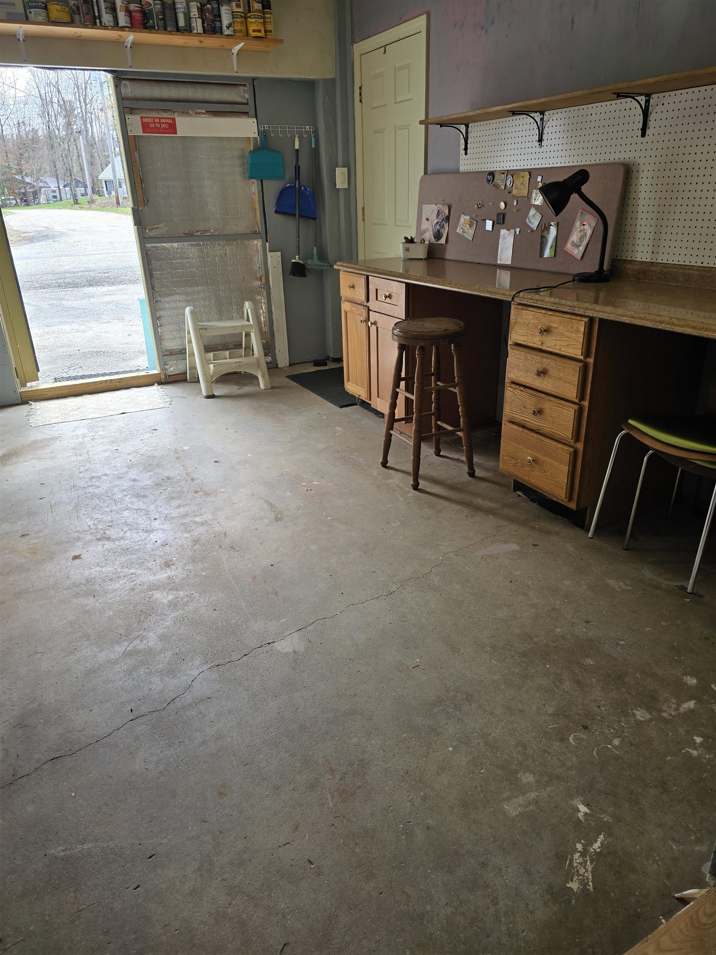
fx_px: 634
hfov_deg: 58.9
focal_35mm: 23
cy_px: 478
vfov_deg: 73.9
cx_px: 358
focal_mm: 6.3
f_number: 1.7
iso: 32
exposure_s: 1/120
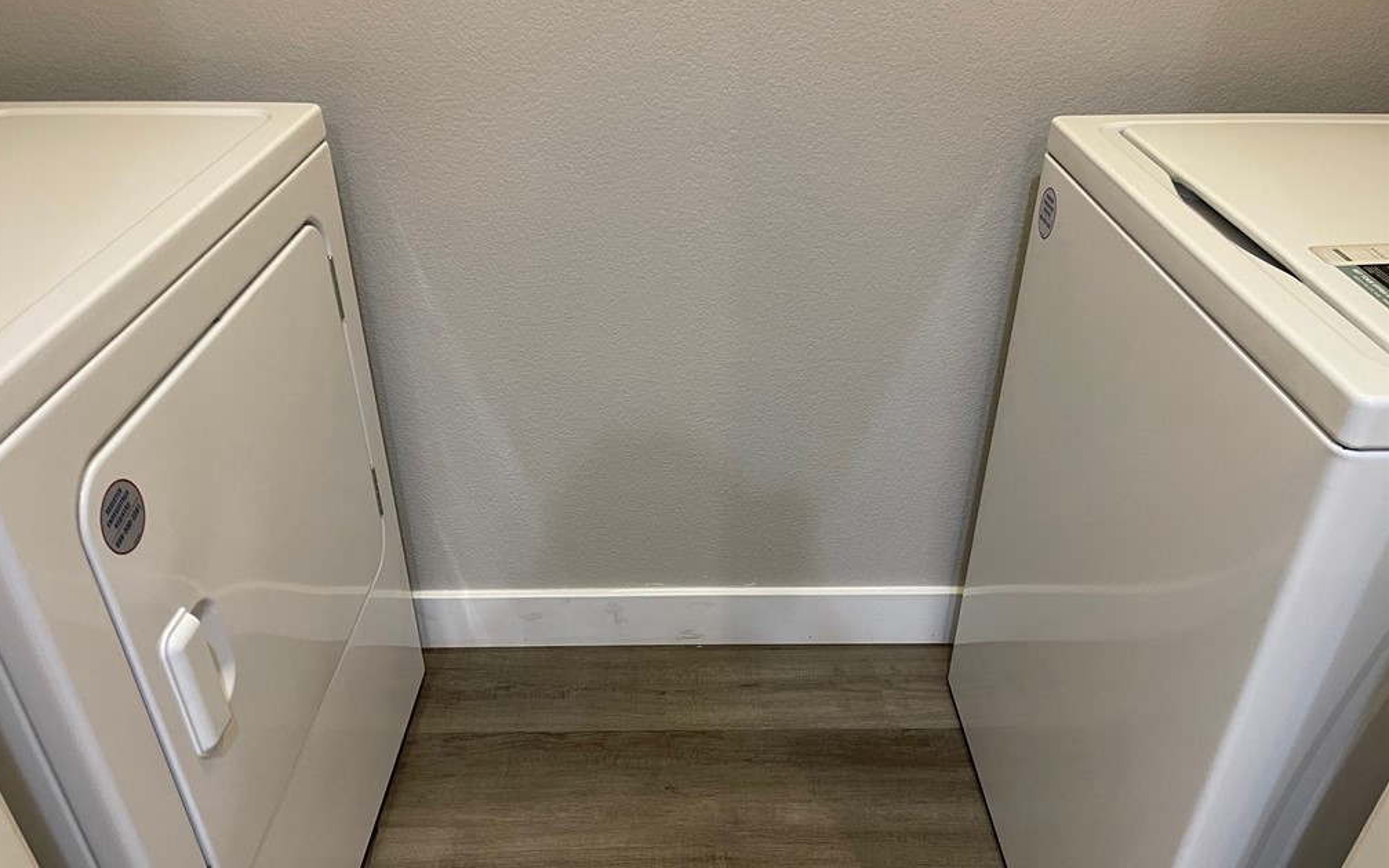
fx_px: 1060
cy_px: 492
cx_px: 685
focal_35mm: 28
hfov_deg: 66.5
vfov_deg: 44.4
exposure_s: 1/60
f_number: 1.6
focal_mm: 5.1
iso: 200
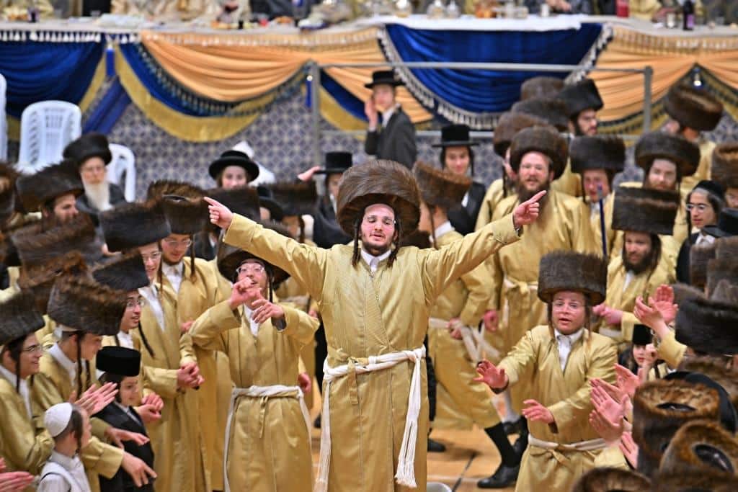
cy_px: 246
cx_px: 369
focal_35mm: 185
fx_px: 3793
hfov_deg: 11.1
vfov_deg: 7.4
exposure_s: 1/250
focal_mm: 185
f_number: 2.8
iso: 640
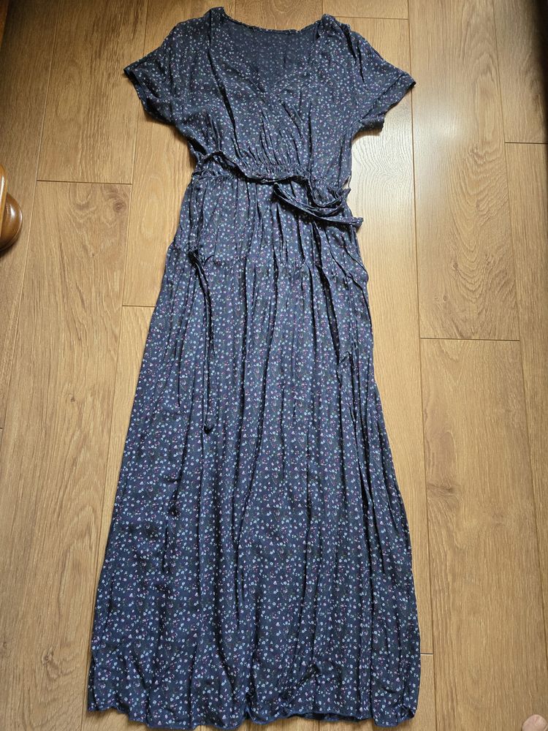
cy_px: 366
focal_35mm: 23
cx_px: 274
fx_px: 485
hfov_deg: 58.9
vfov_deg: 73.9
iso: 400
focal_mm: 5.4
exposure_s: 1/100
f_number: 1.8
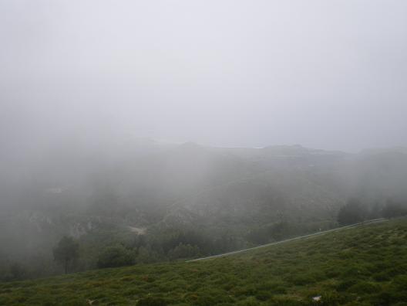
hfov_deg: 49.0
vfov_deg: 37.7
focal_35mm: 38
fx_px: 447
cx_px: 204
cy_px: 153
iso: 64
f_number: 4.6
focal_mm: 6.3
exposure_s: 1/200
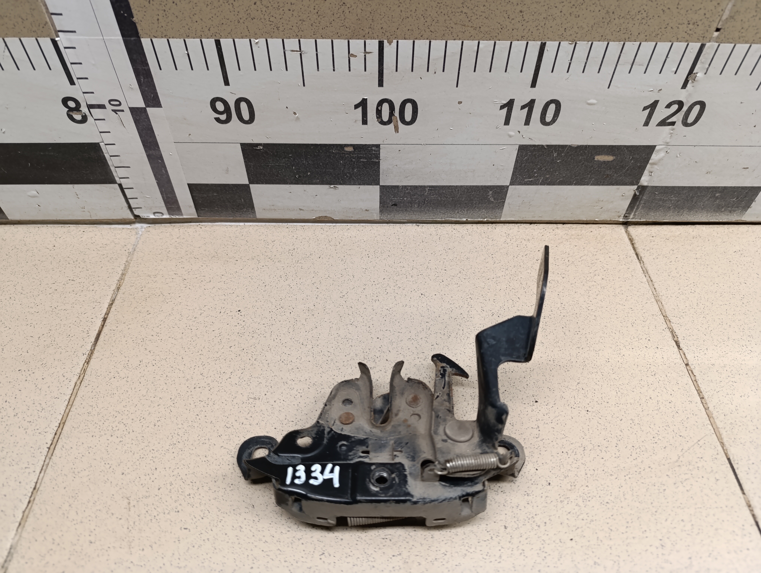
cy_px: 286
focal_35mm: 23
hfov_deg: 73.8
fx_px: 506
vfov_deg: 59.0
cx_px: 380
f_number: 1.6
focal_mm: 6.14
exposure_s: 1/100
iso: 500
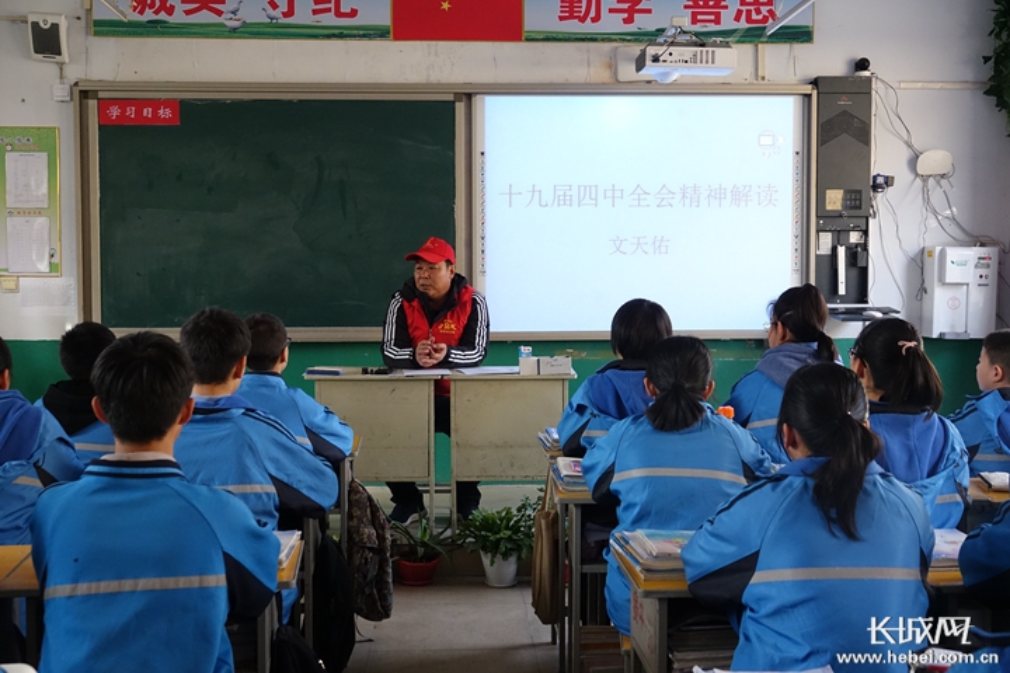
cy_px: 336
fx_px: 1206
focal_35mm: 43
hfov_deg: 45.4
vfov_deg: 31.2
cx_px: 505
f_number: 3.2
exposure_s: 1/200
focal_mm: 15.73
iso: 1000
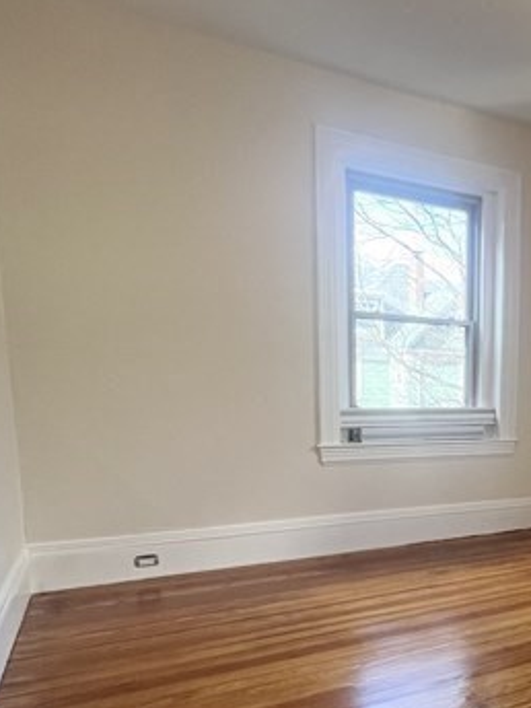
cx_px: 531
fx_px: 593
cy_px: 473
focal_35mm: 29
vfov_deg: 60.2
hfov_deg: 41.8
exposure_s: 1/120
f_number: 1.8
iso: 100
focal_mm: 1.57
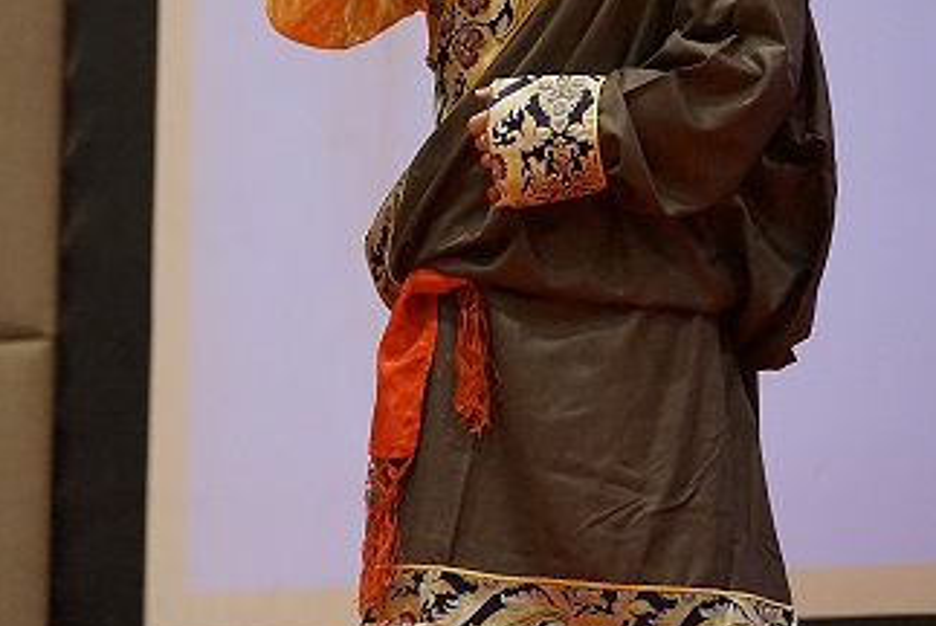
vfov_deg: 5.9
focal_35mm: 232
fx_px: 6037
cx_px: -122
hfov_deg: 8.8
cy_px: 46
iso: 6400
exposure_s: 1/160
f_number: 3.2
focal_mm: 100
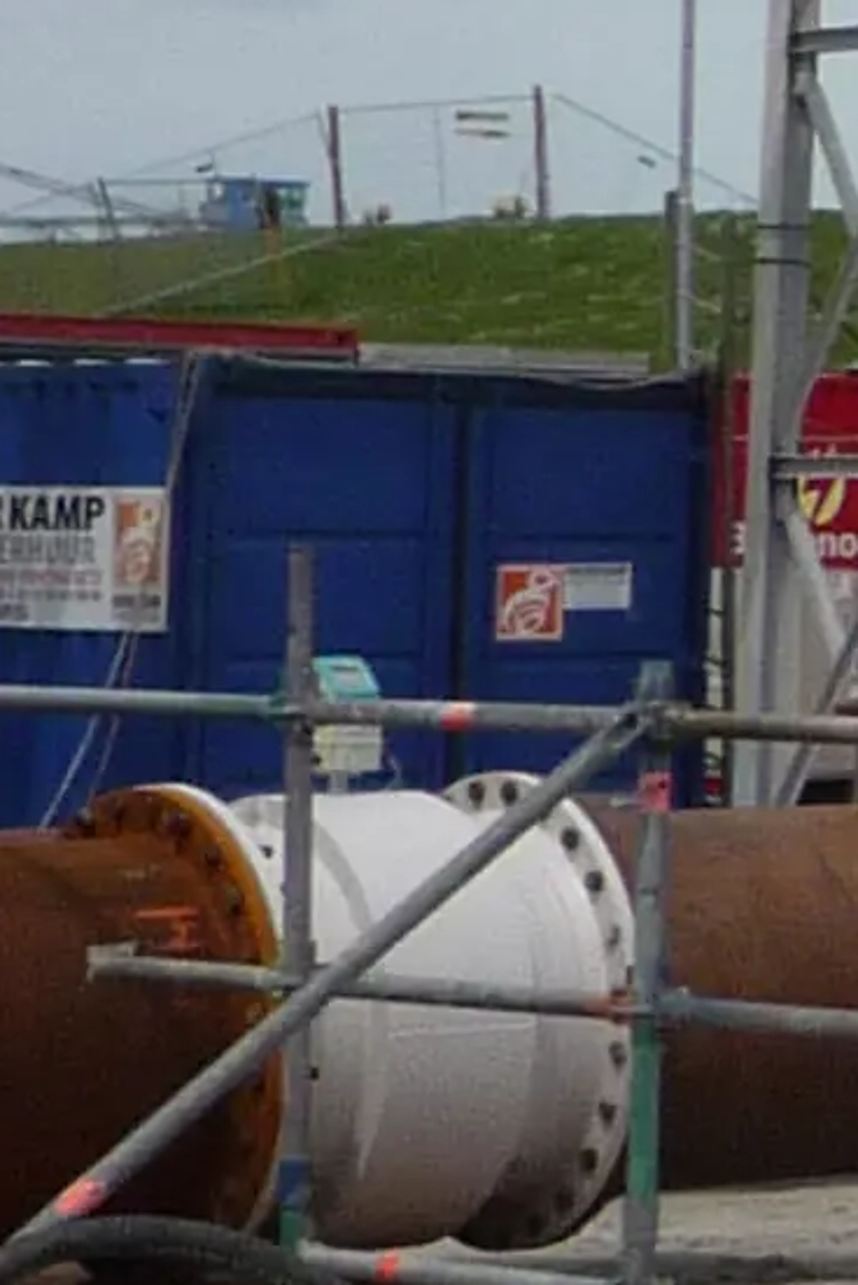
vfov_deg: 11.9
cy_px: 182
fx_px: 6141
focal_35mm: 172
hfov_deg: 6.6
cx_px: 3201
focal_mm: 4.4
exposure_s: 1/800
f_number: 5
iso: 100
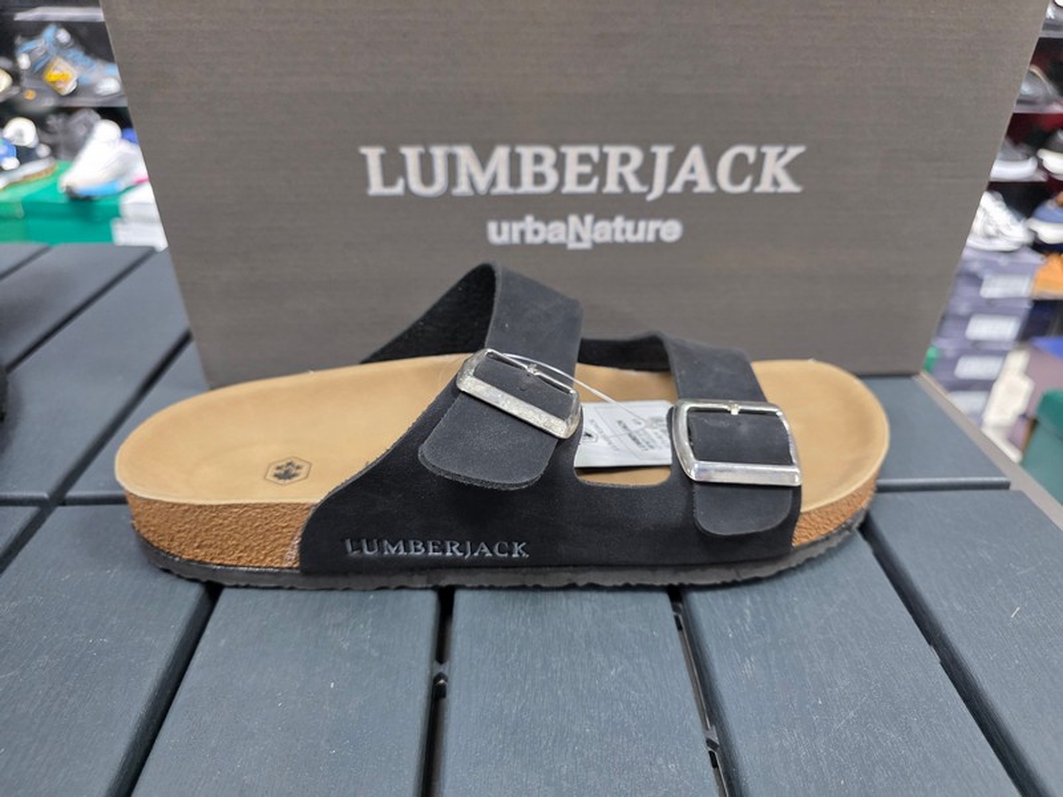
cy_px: 398
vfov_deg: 58.9
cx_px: 532
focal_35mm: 23
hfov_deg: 73.9
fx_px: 706
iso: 400
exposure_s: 1/100
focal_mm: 6.3
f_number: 1.7
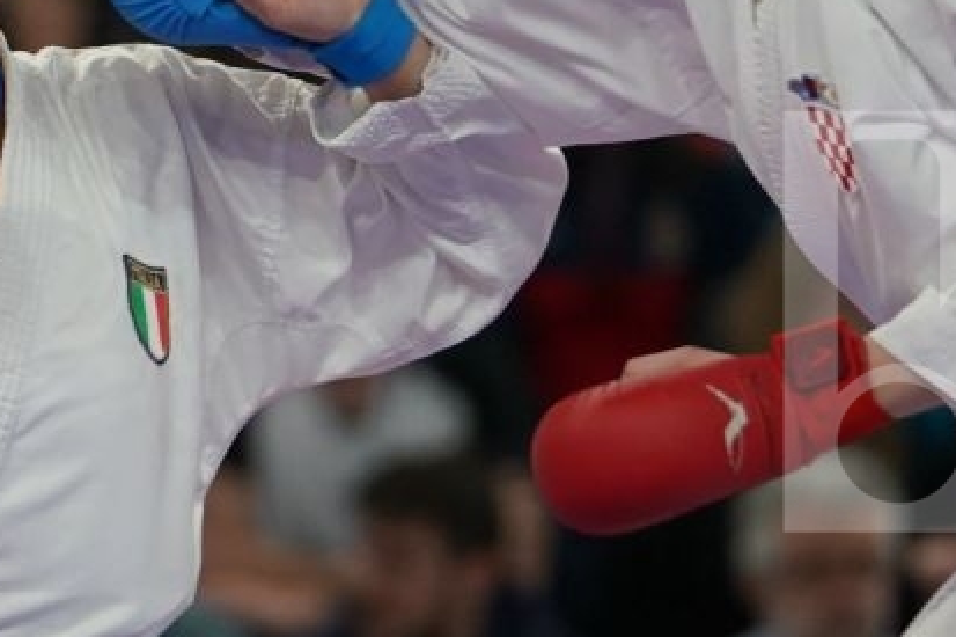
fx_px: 23146
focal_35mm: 872
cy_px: 322
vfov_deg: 1.6
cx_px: 215
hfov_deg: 2.4
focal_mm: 200
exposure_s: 1/1000
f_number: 2.8
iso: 1600
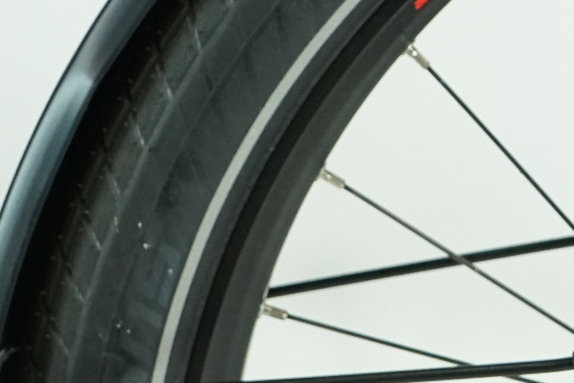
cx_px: 651
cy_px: -310
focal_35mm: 151
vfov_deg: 8.7
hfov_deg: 13.3
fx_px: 2407
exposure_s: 1/200
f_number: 6.3
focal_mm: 37
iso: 2500
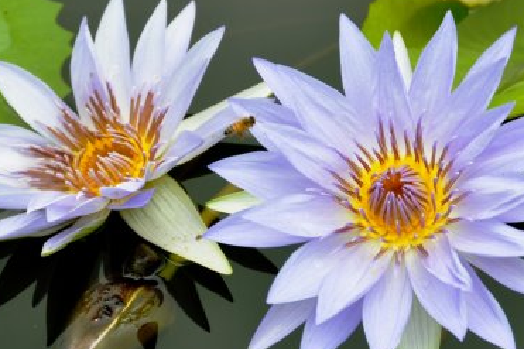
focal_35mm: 412
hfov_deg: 5.0
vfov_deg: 3.3
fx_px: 5994
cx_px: 318
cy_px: 108
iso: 400
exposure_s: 1/200
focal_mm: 170
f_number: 11
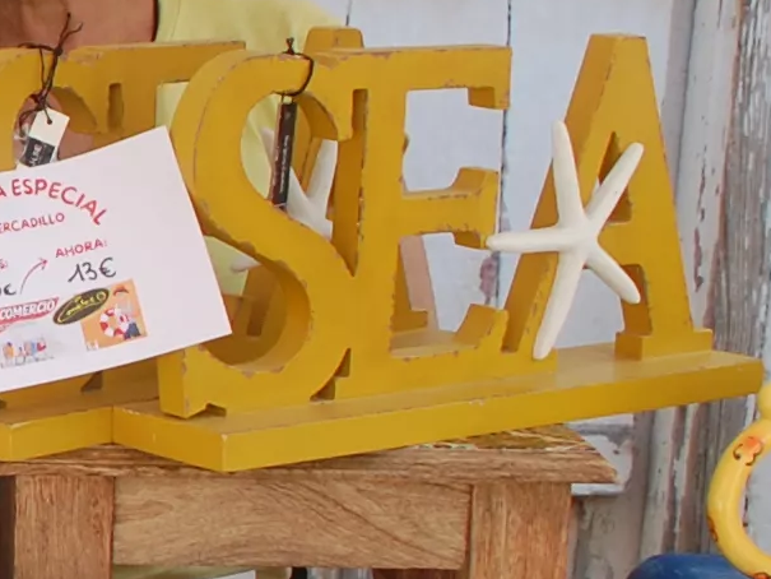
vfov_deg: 11.5
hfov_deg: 13.7
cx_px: -593
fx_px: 2874
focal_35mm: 129
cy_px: 237
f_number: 7.1
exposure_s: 1/200
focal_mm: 18
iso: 200
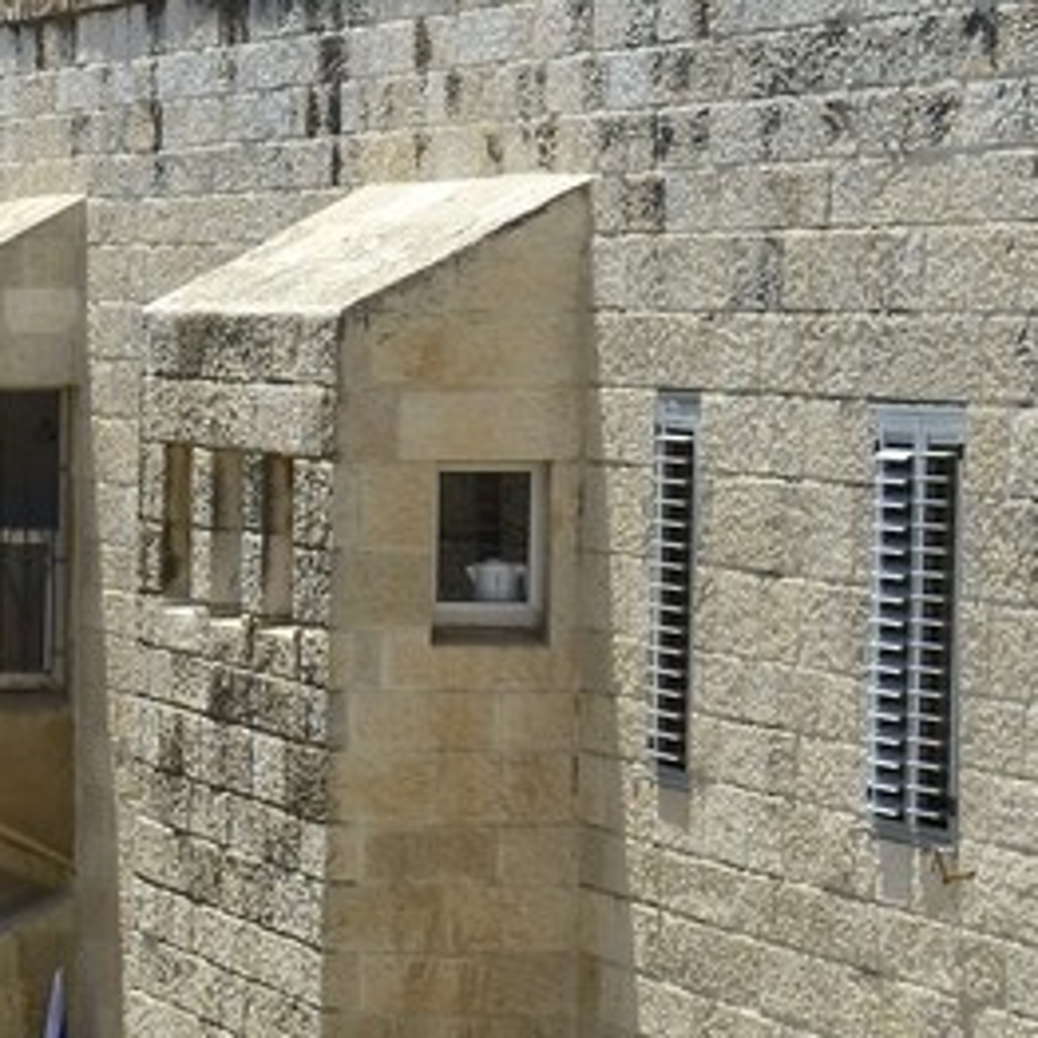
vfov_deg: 8.9
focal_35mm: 197
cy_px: 709
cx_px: -1973
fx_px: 6683
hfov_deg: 7.8
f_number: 10
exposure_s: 1/320
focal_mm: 38
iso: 200
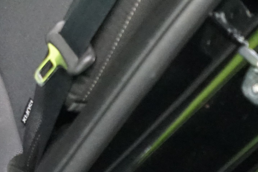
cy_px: -67
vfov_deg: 11.3
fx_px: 838
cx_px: -171
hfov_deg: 15.6
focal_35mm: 117
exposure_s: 1/40
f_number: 3.5
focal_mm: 28
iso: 6400
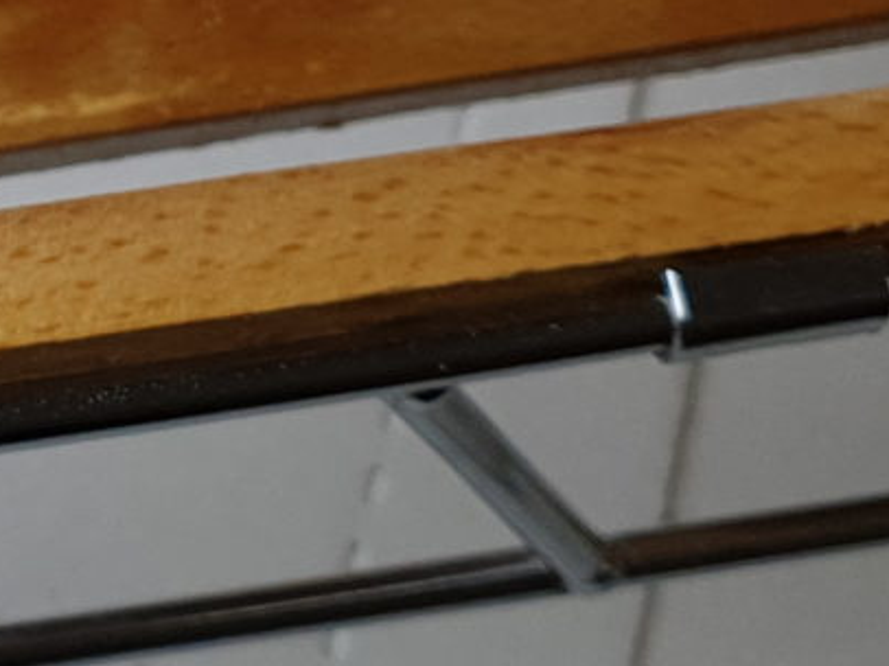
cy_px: 0
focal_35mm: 164
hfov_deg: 11.4
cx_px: -541
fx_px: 4209
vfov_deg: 9.0
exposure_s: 1/177
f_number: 1.5
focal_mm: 4.3
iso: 50
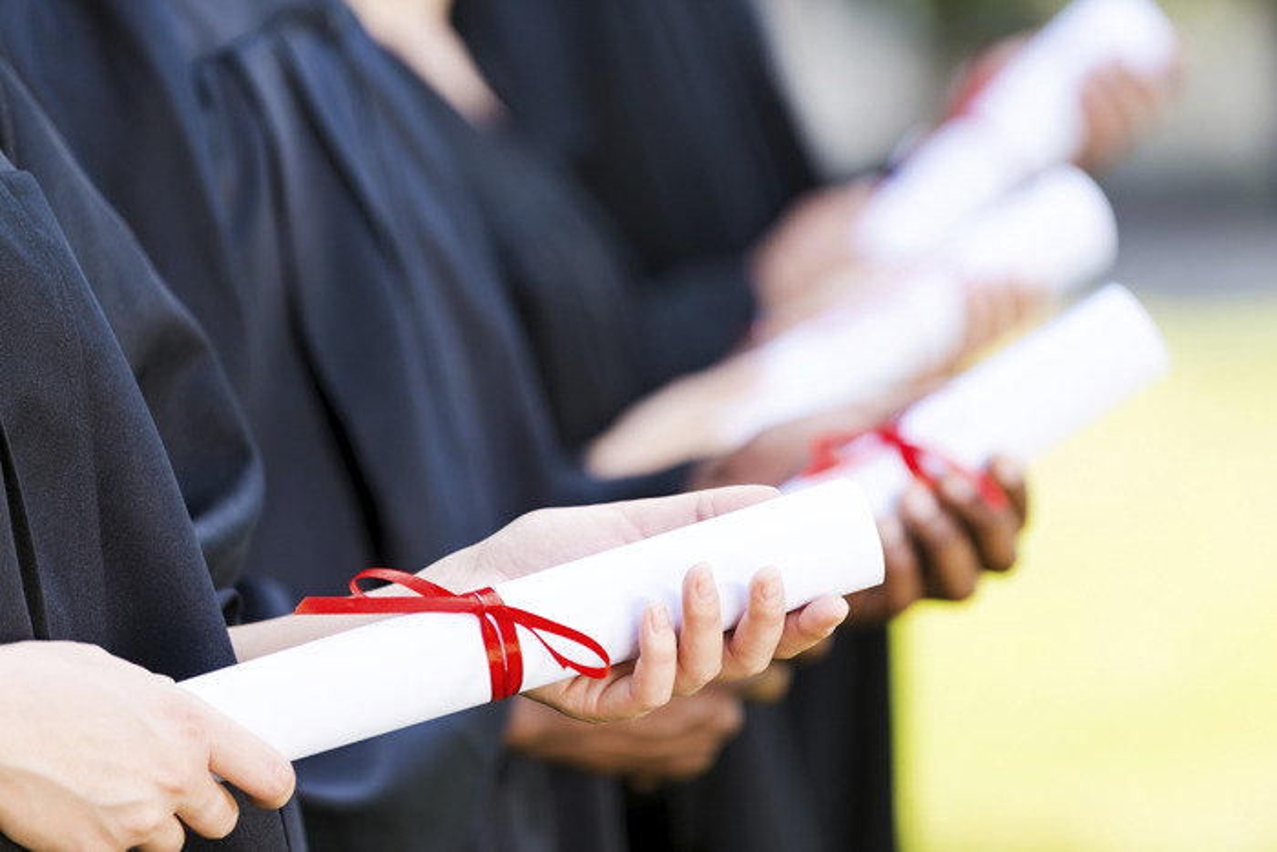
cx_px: 638
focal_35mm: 190
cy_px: 426
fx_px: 6741
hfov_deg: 10.8
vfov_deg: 7.2
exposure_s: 1/160
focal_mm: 190
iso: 100
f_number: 4.5
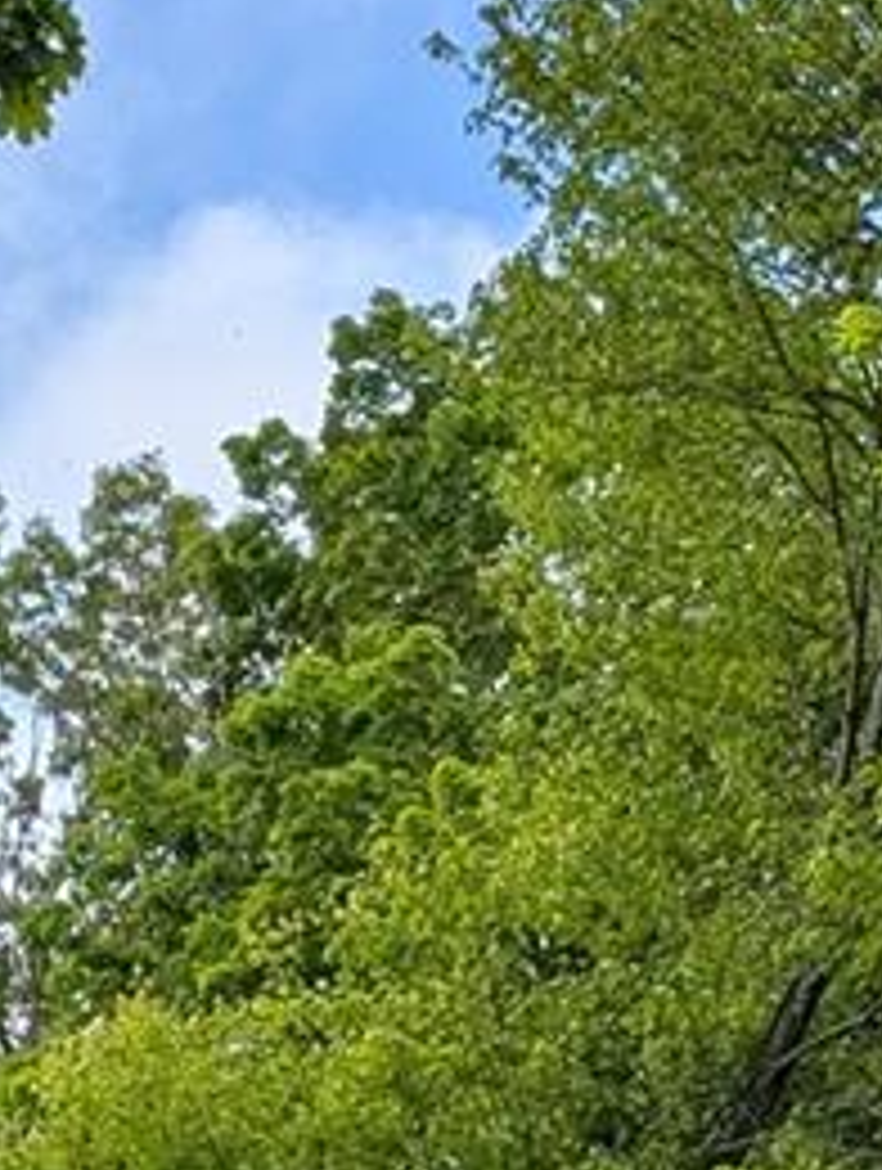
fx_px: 4808
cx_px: -209
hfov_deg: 10.3
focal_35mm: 142
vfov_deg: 12.1
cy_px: 2475
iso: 19
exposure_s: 1/1271
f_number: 1.68
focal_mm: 6.9
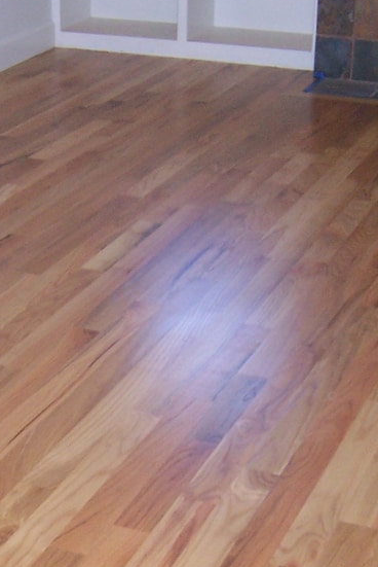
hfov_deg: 16.3
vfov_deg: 24.3
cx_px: 68
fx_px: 1306
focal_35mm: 83
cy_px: 384
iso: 140
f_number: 2.8
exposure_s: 1/60
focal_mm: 5.5
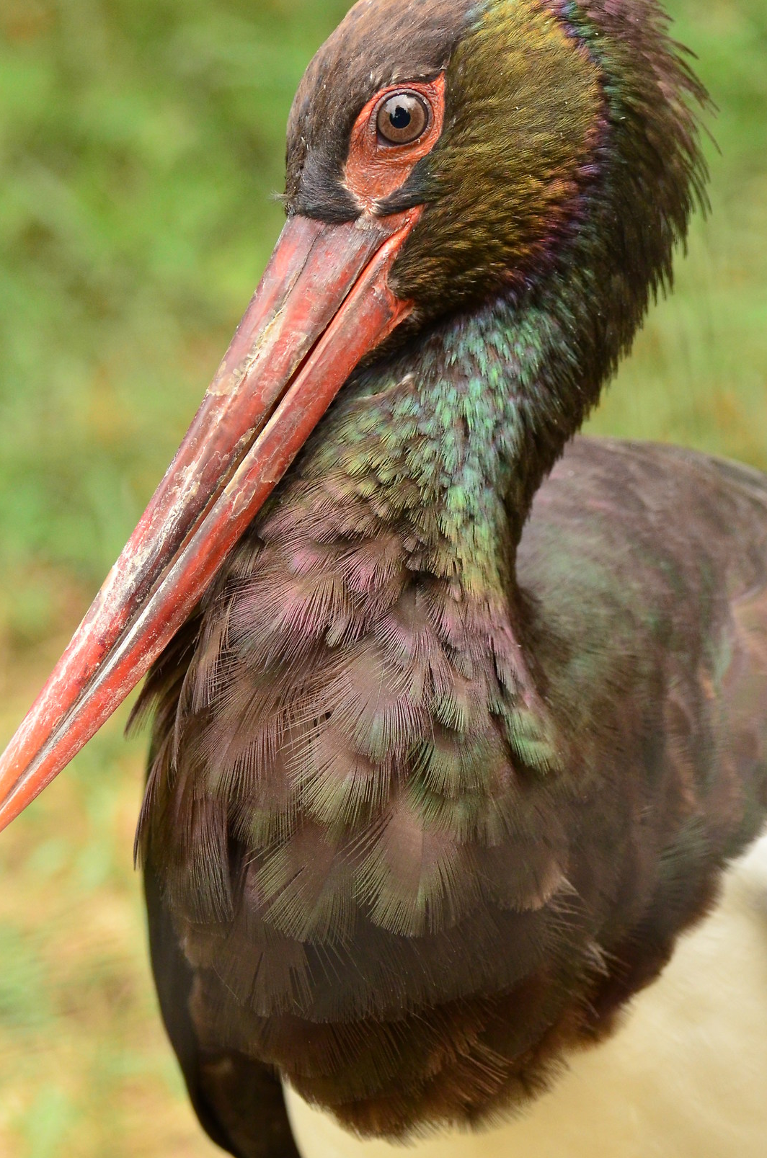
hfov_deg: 6.1
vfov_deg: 9.2
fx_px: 7192
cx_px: 369
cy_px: 594
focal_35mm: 224
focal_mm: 100
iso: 1400
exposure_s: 1/640
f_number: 4.5
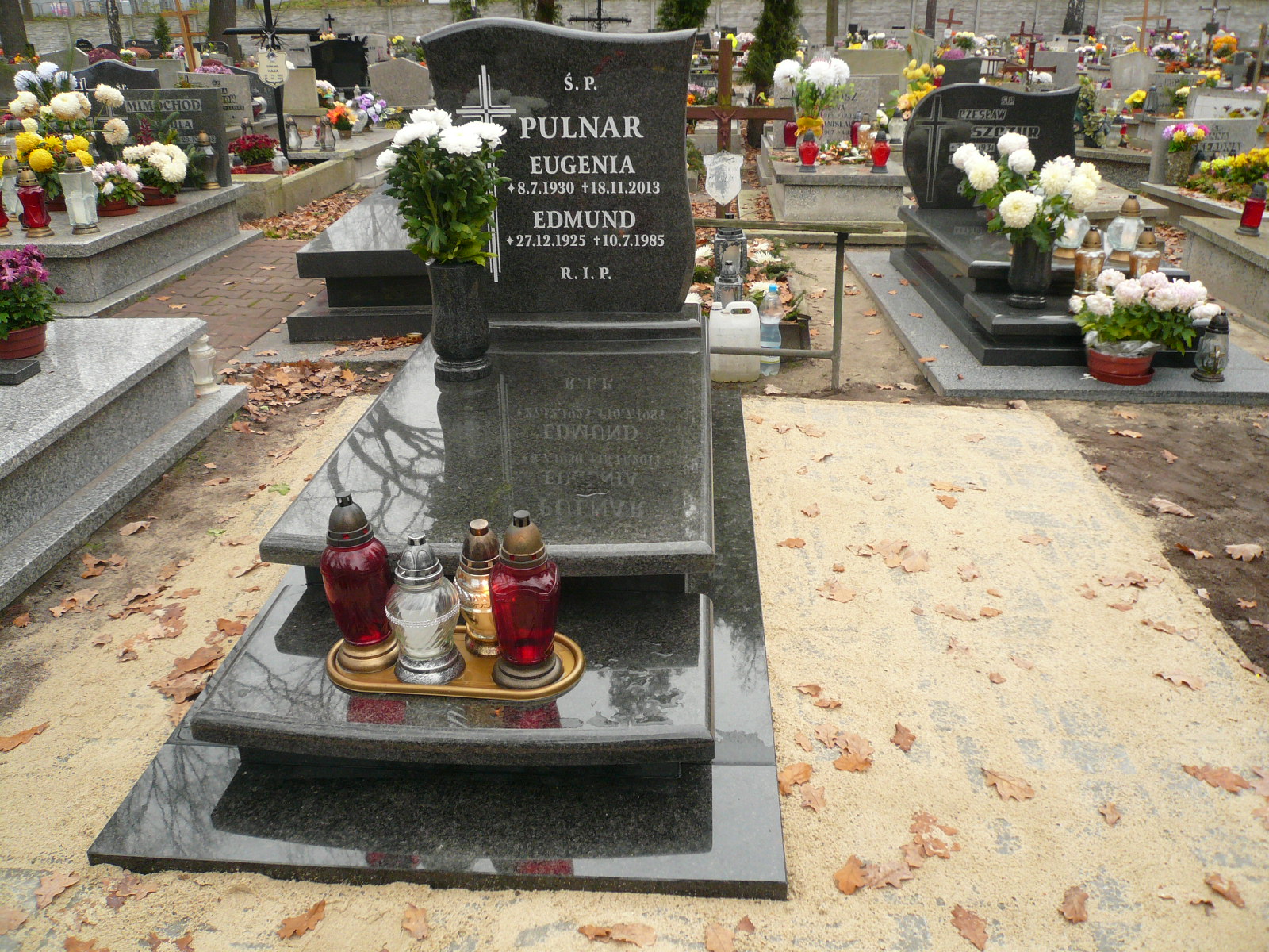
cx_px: 634
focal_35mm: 28
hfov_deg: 63.4
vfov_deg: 49.7
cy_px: 476
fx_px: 1026
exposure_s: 1/60
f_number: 2.8
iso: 100
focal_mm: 4.6
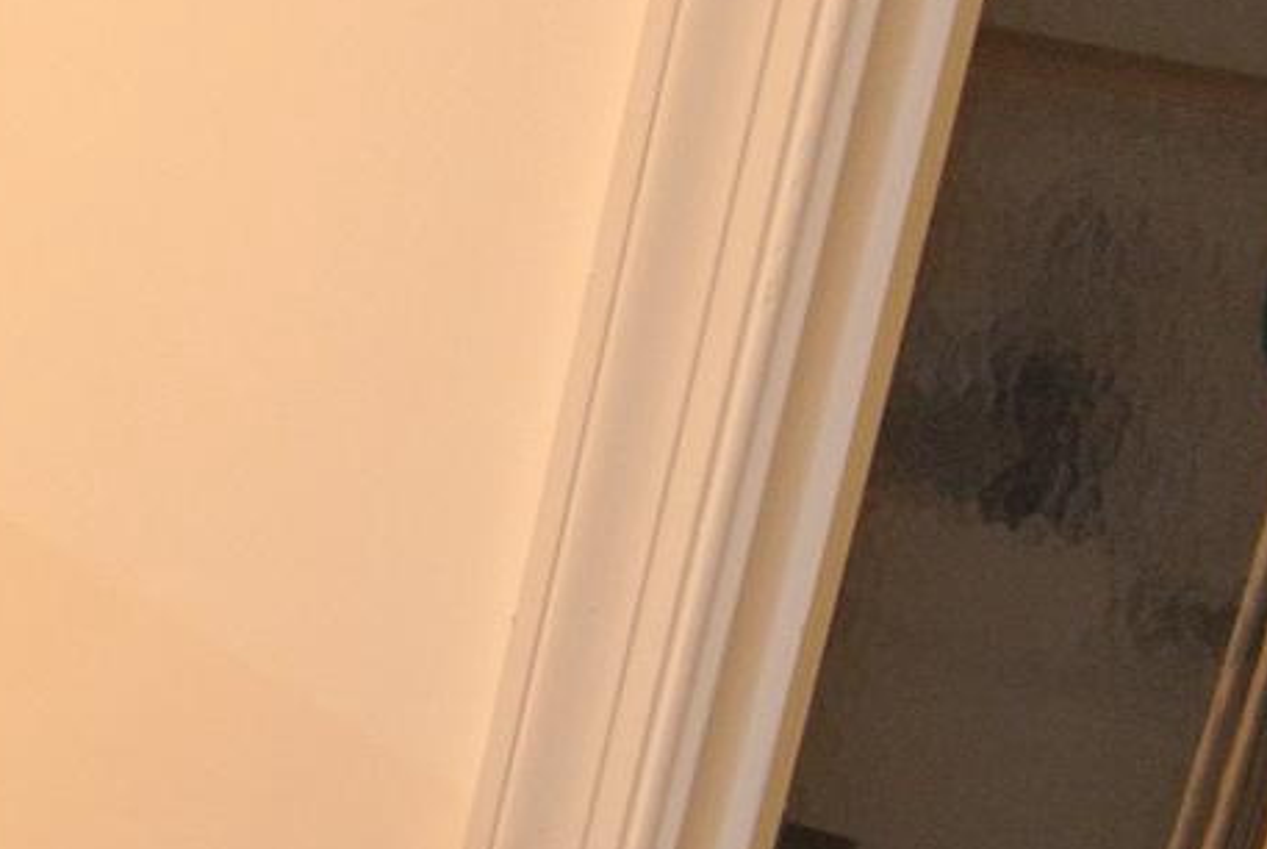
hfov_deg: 14.6
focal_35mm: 121
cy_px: 1126
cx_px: -1103
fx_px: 4264
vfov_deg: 11.1
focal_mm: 10
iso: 320
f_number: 3.5
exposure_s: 1/60
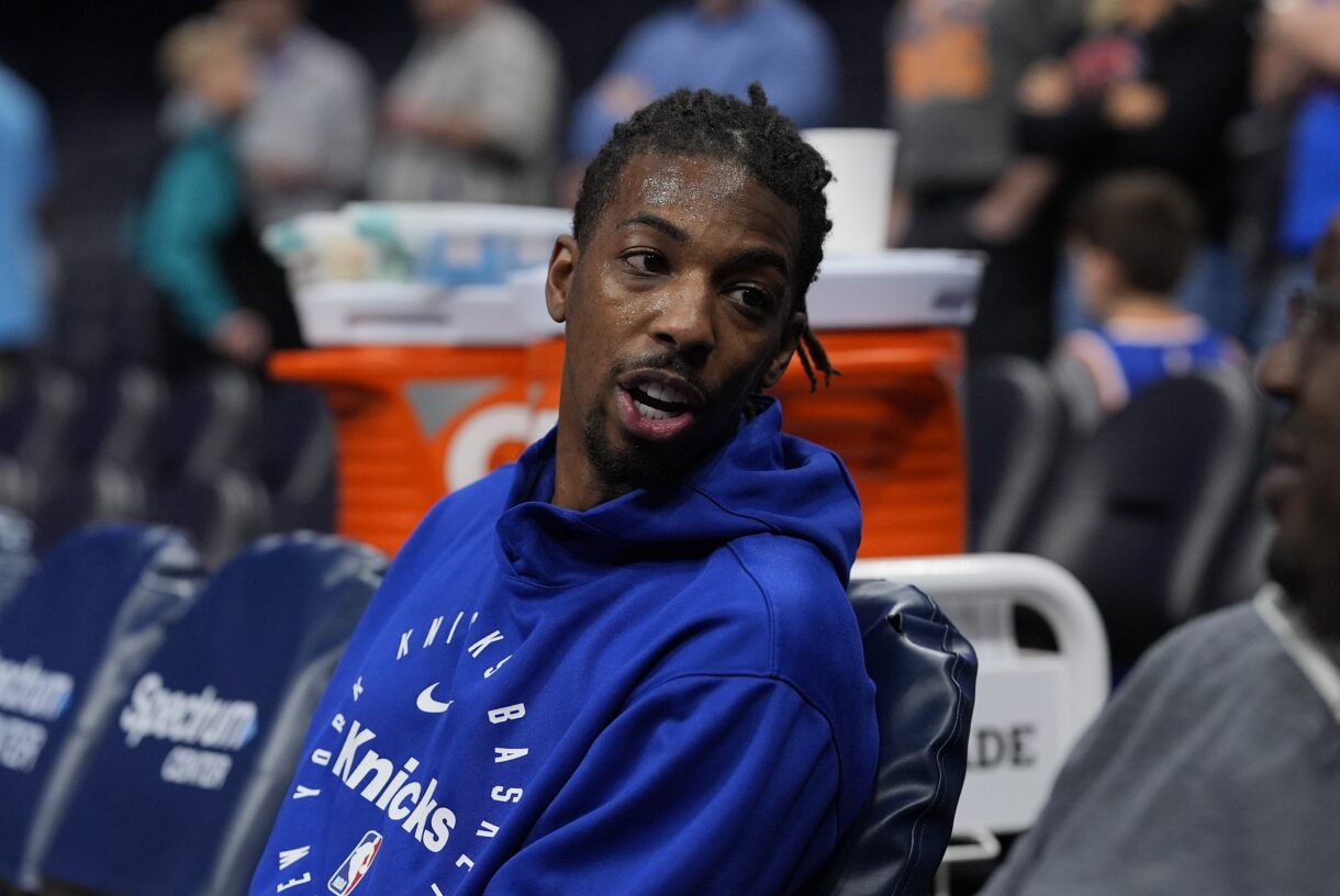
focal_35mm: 127
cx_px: 670
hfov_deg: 16.1
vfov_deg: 10.8
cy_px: 448
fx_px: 4732
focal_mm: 85
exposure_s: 1/2000
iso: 2000
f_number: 2.2
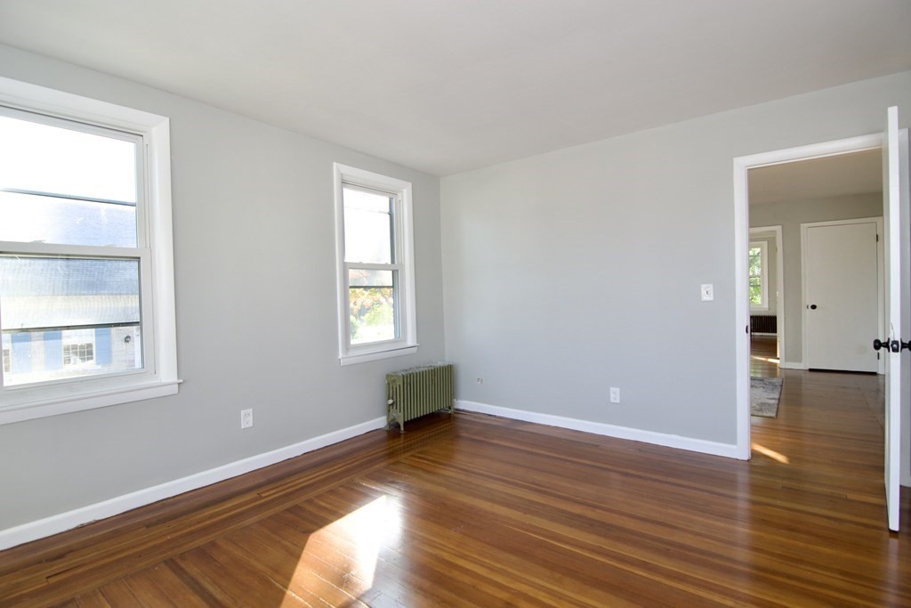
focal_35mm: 17
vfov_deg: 69.7
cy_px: 304
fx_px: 437
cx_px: 456
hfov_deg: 92.4
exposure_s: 1/100
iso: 400
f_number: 5
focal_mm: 11.5
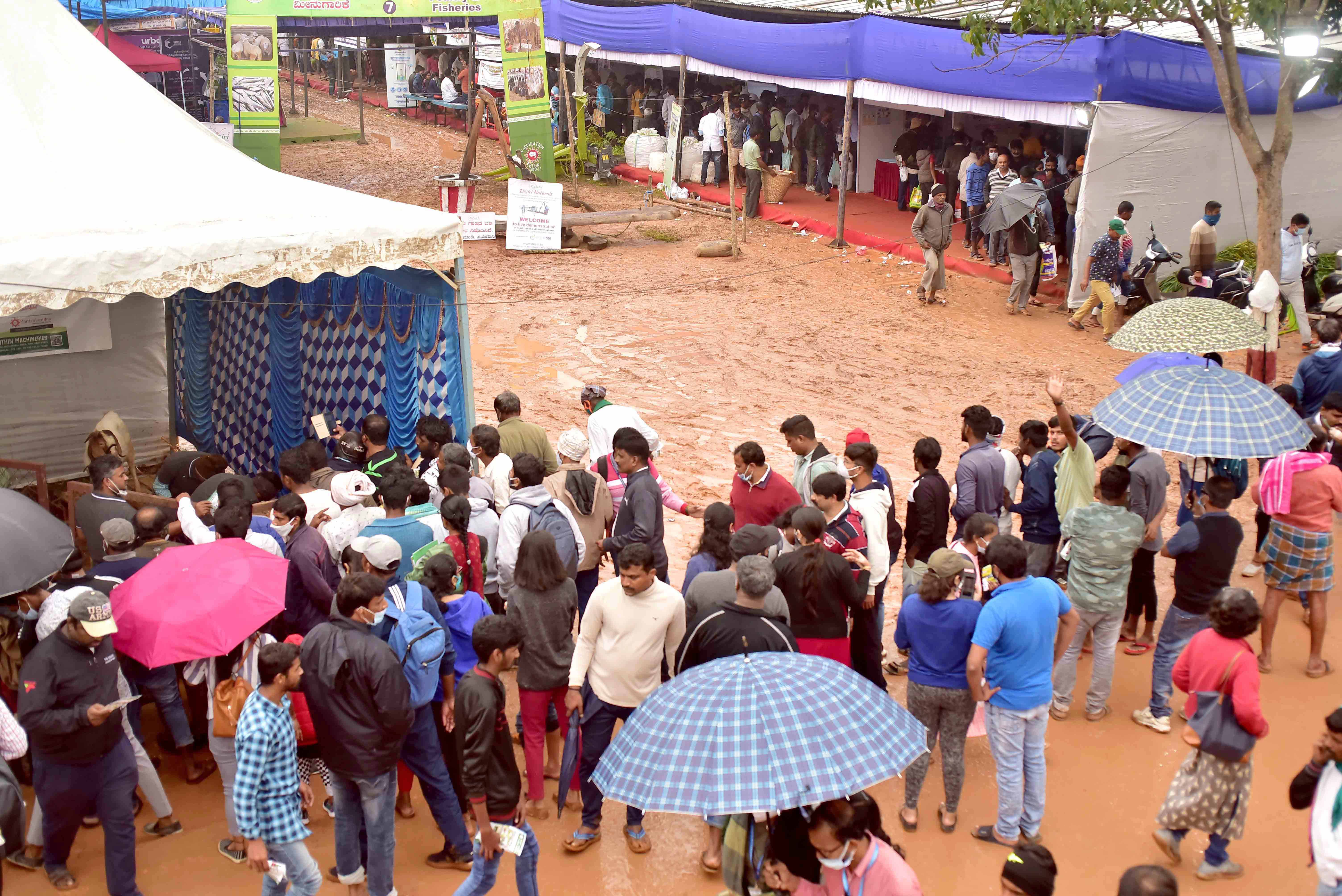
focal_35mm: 45
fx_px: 1678
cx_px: 671
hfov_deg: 43.6
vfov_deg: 29.9
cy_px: 448
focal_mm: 45
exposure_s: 1/800
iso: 1000
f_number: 4.5
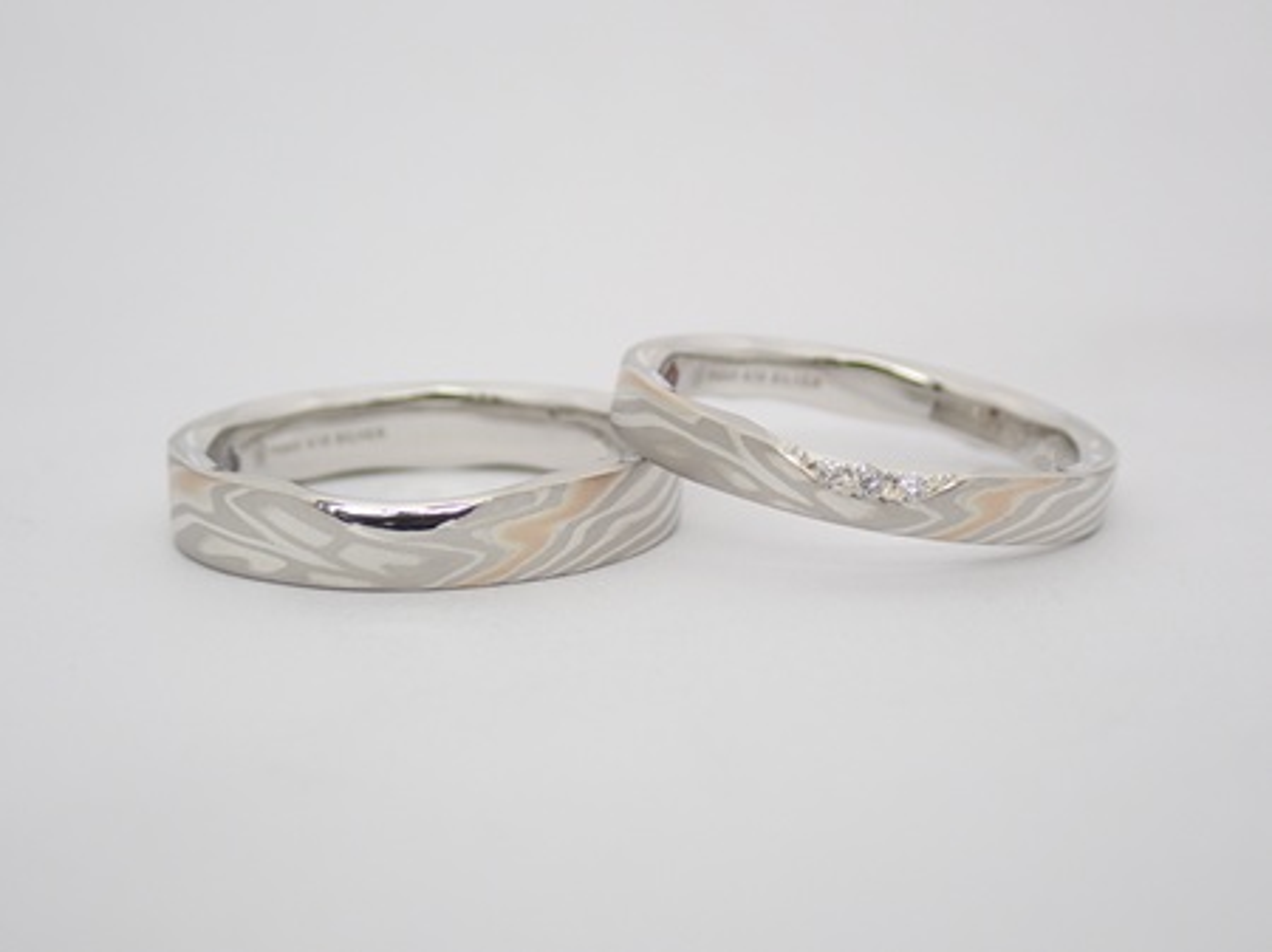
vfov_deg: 19.1
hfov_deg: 25.3
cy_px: 476
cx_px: 636
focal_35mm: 77
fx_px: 2828
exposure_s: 1/125
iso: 200
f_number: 4.1
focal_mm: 13.65
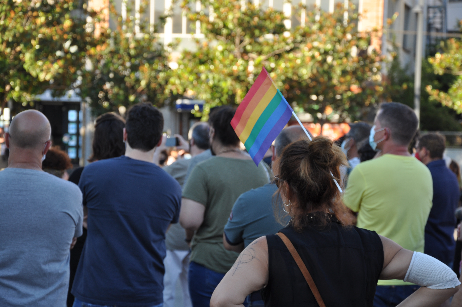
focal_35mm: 120
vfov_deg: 11.4
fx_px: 1538
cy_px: 154
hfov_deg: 17.1
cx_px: 231
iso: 200
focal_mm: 80
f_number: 5.6
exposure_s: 1/125
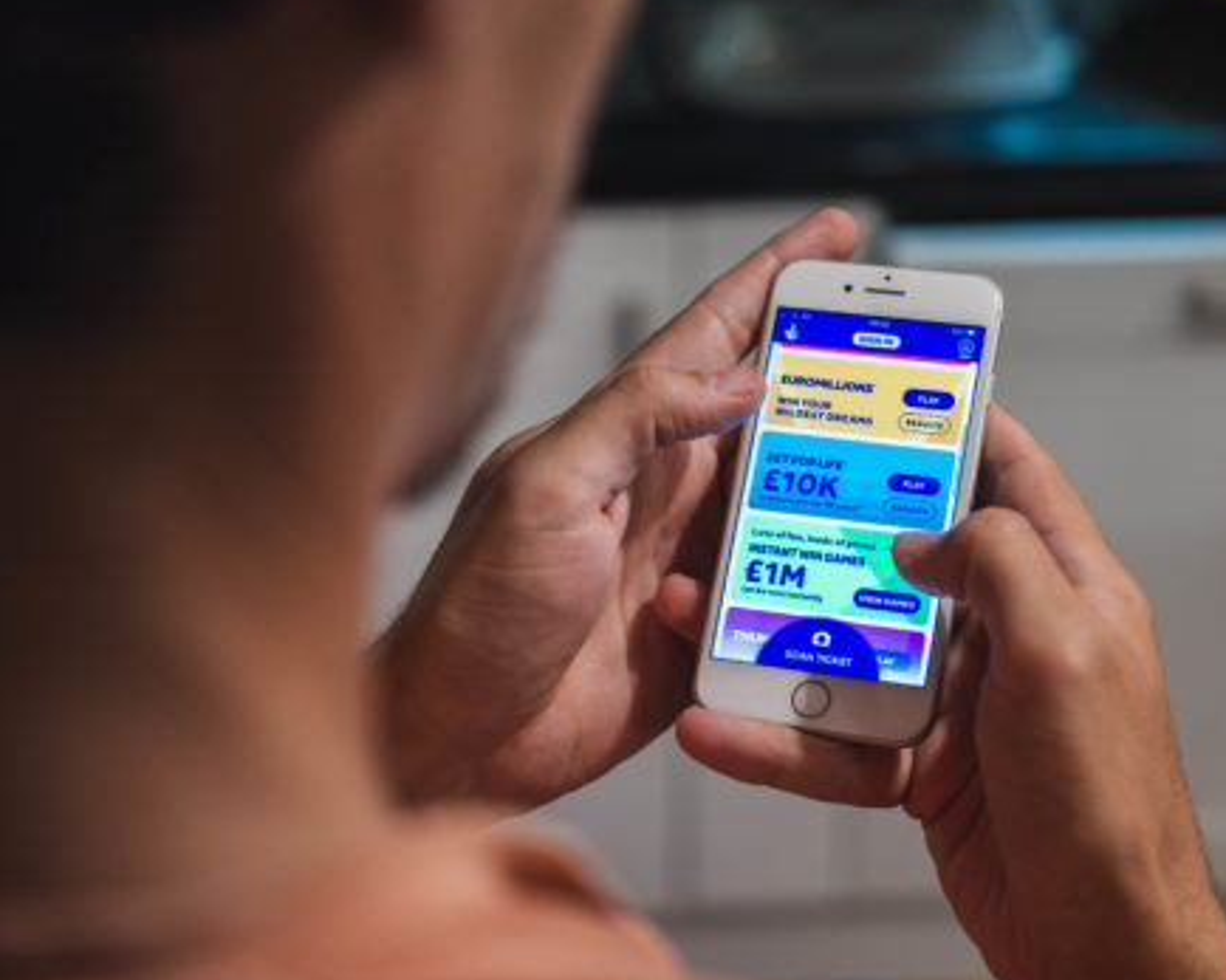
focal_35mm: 63
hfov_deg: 30.0
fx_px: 2285
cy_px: 484
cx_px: 636
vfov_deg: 24.2
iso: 640
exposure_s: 1/60
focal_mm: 35
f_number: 2
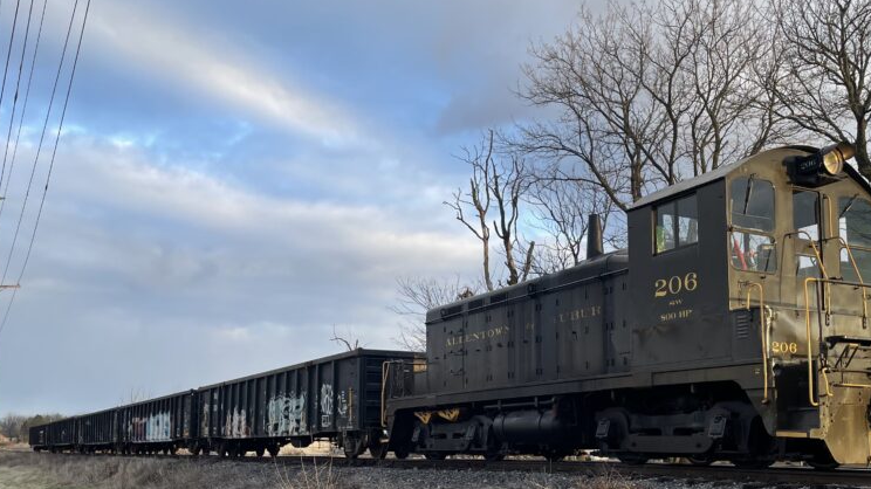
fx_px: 900
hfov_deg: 51.5
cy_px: 342
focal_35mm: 39
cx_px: 488
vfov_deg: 30.1
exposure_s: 1/276
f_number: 1.6
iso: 32
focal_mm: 4.2
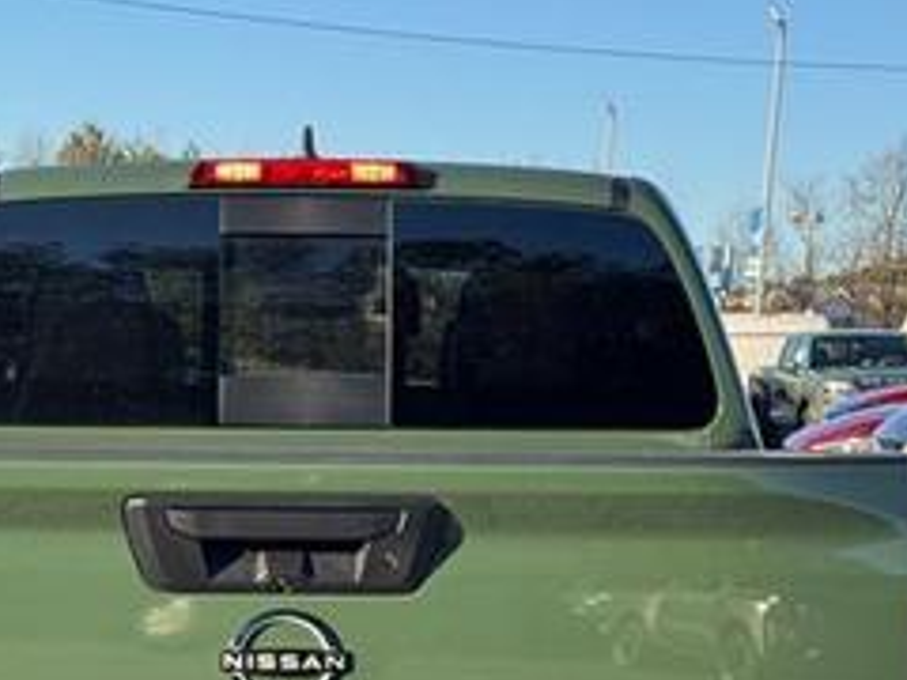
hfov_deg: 19.4
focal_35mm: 101
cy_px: 684
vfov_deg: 14.4
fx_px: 2646
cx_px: 325
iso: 64
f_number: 1.78
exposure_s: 1/765
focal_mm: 6.76
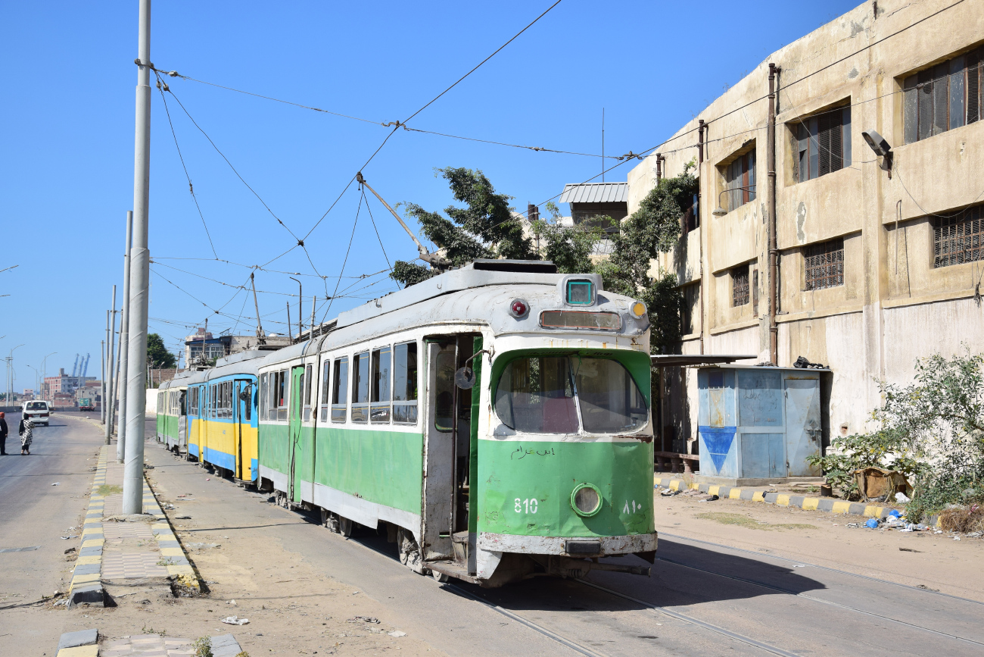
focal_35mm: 52
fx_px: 1435
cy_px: 328
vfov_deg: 25.8
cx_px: 492
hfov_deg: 37.8
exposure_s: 1/1000
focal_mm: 35
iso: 200
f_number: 6.3
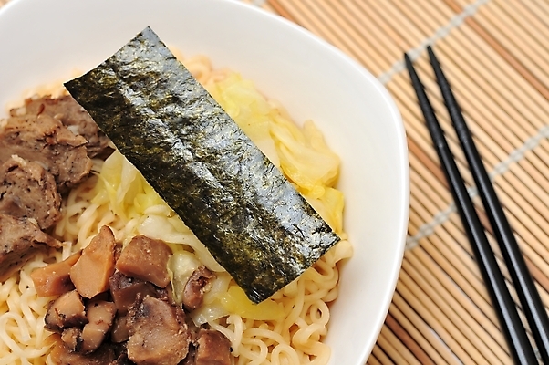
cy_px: 182
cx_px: 274
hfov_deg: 22.6
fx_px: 1371
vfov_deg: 15.2
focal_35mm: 90
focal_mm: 60
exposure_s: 1/60
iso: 200
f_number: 7.1
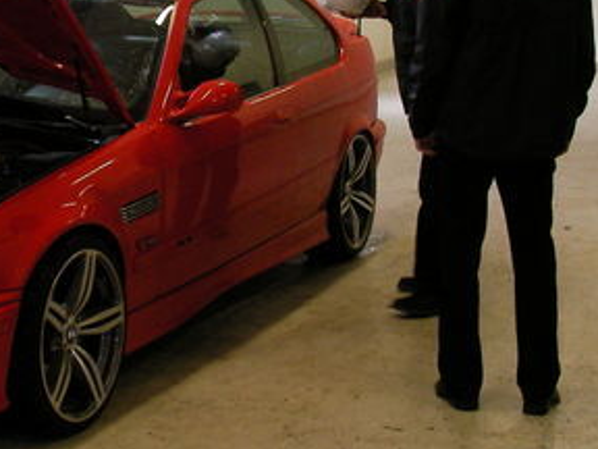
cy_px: 135
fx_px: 1572
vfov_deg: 16.2
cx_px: 152
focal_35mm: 91
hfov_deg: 21.4
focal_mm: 6.3
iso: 123
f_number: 3.5
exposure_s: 1/30
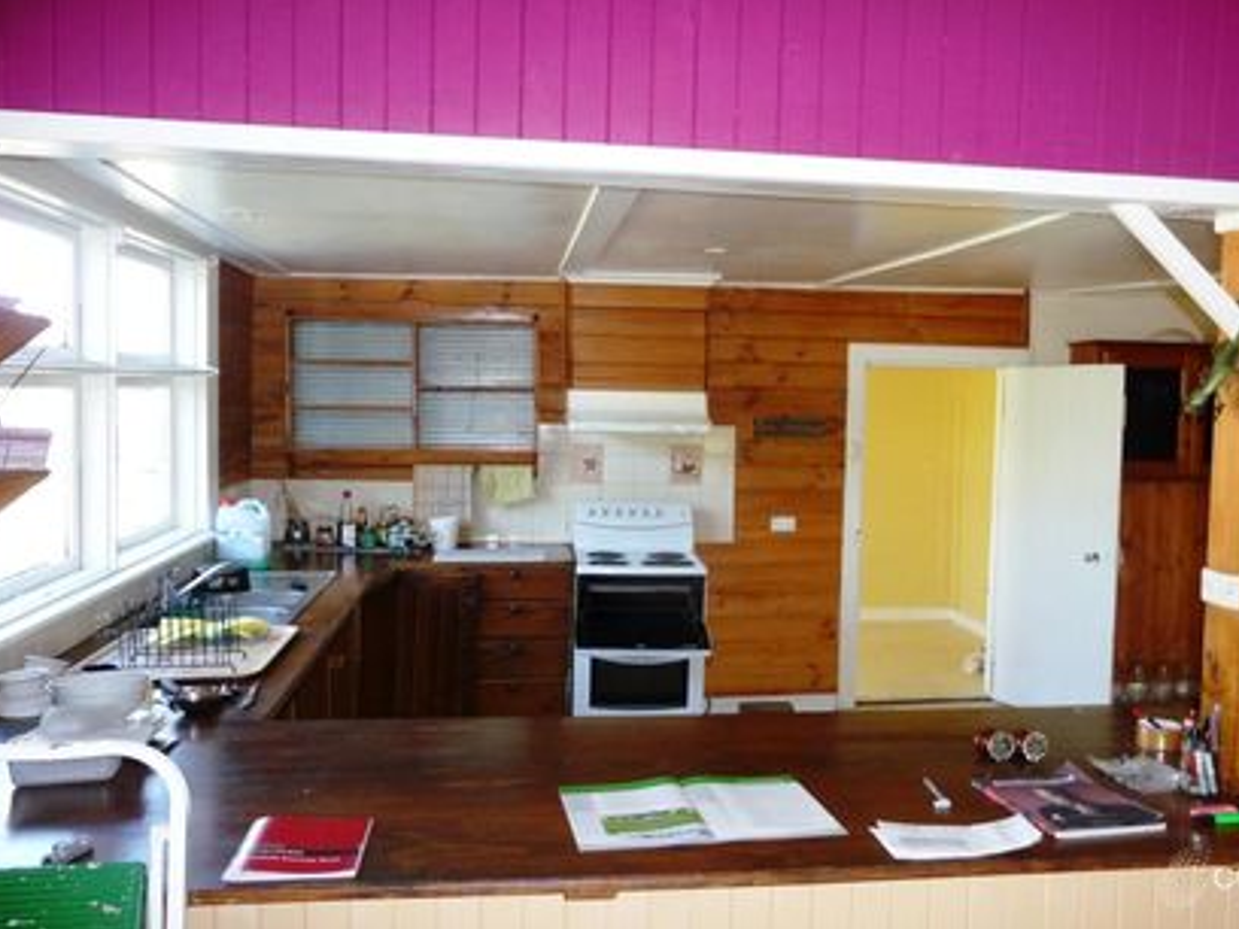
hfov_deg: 58.2
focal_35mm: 31
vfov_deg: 45.4
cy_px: 463
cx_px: 689
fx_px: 1110
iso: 250
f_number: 3.3
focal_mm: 4.7
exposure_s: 1/30
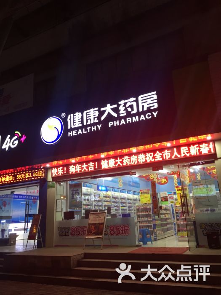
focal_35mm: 29
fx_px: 247
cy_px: 148
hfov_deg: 48.2
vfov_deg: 61.7
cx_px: 110
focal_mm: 4.15
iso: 100
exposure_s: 1/33
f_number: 2.2
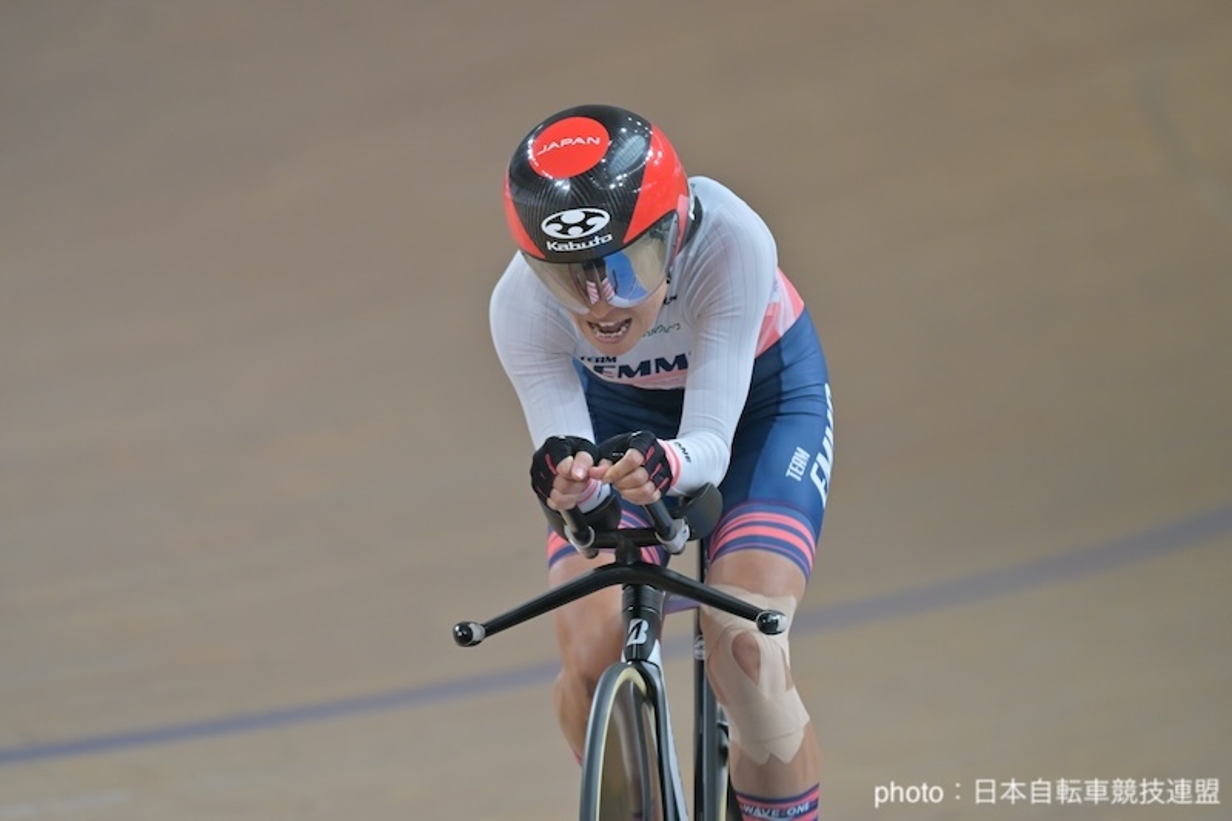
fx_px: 19159
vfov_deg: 2.5
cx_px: 616
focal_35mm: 560
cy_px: 410
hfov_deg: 3.7
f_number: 6.3
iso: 1600
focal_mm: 560
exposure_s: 1/400
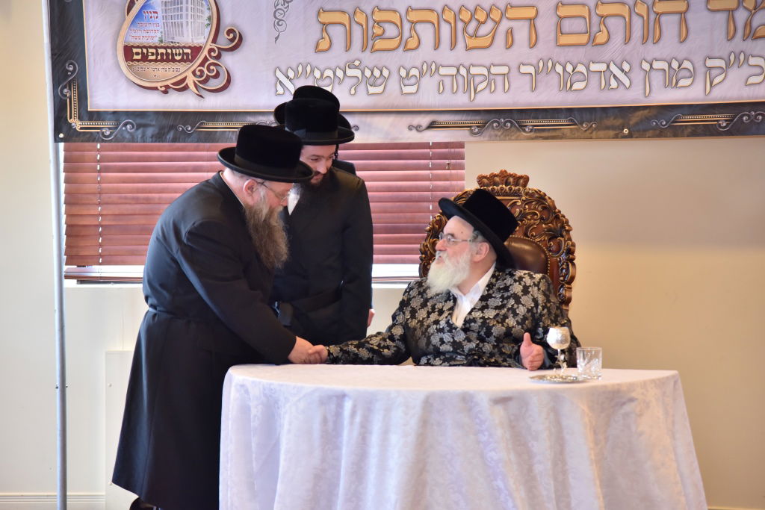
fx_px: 2550
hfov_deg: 17.1
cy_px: 255
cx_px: 382
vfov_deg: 11.4
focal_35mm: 120
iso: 1600
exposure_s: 1/125
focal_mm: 120
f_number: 4
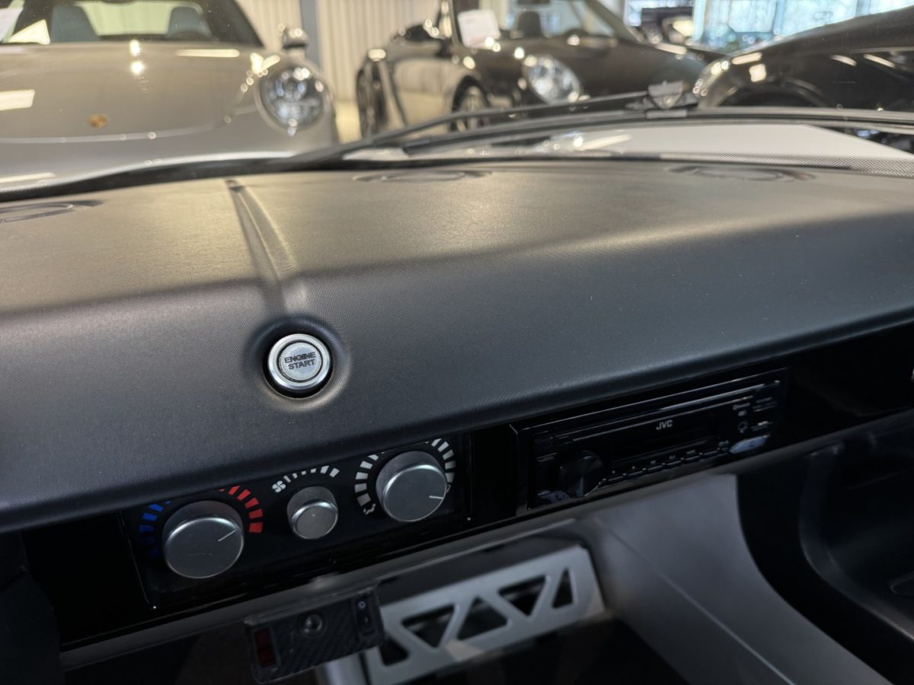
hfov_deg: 71.6
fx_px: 634
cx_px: 457
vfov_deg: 56.8
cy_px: 342
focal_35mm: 24
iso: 320
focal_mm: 6.76
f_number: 1.78
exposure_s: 1/50
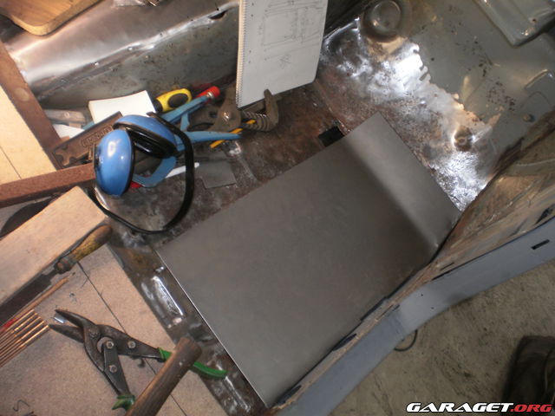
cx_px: 278
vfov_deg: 39.7
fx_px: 577
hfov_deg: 51.4
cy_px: 208
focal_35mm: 36
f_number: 3.1
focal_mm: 6.3
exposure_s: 1/30
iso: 125
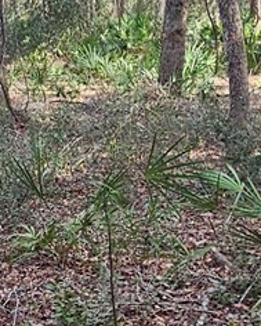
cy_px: 193
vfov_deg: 22.2
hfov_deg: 16.0
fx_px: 830
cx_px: -155
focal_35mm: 86
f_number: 2.2
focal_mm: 2.2
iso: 50
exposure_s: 1/158
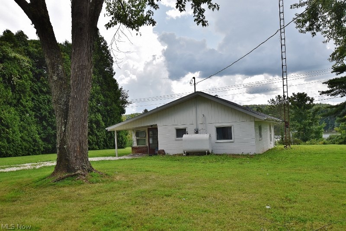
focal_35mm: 30
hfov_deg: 61.9
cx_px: 173
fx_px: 288
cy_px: 116
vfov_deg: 43.6
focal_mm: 20
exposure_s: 1/250
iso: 200
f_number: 8
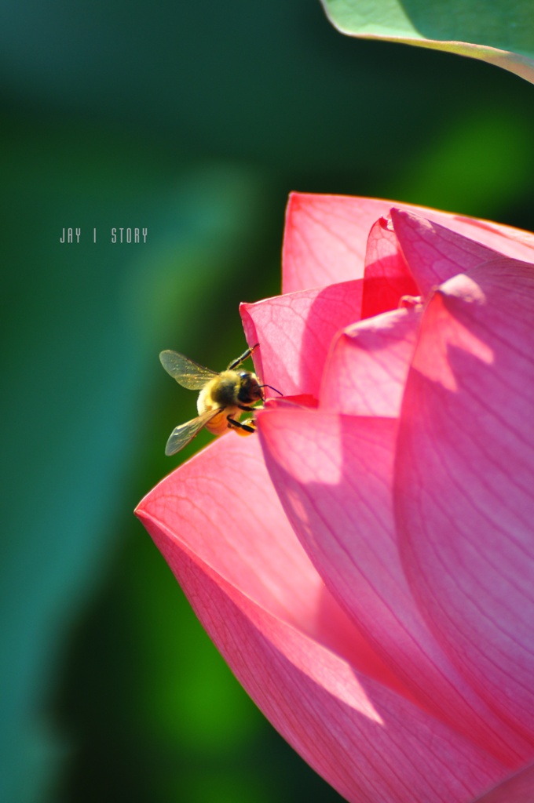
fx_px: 10039
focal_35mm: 450
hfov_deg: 3.0
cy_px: 402
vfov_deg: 4.6
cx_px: 267
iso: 200
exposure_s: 1/200
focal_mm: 300
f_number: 7.1
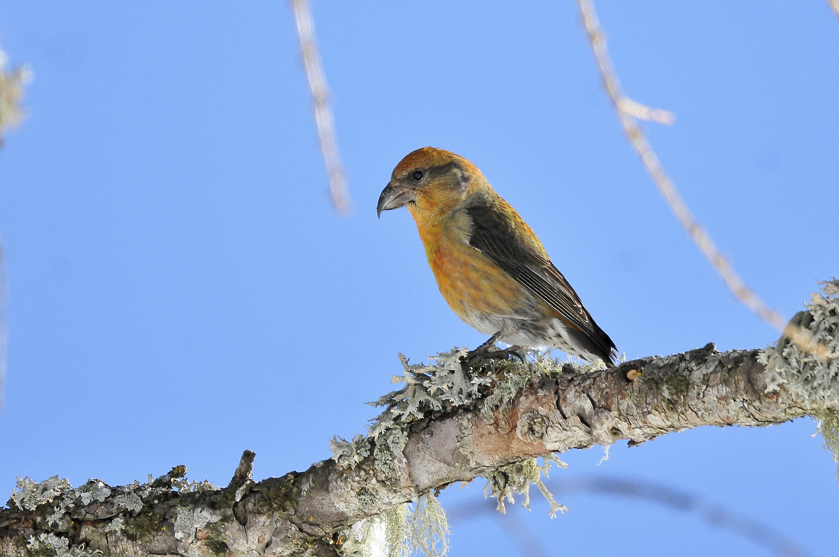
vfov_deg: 1.5
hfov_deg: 2.3
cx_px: 420
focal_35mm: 900
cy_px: 278
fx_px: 20949
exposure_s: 1/1000
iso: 500
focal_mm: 600
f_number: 7.1
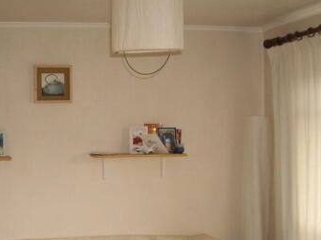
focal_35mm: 66
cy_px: 186
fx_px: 612
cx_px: 108
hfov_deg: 29.2
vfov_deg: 22.0
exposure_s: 1/40
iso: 200
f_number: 2.7
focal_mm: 6.2
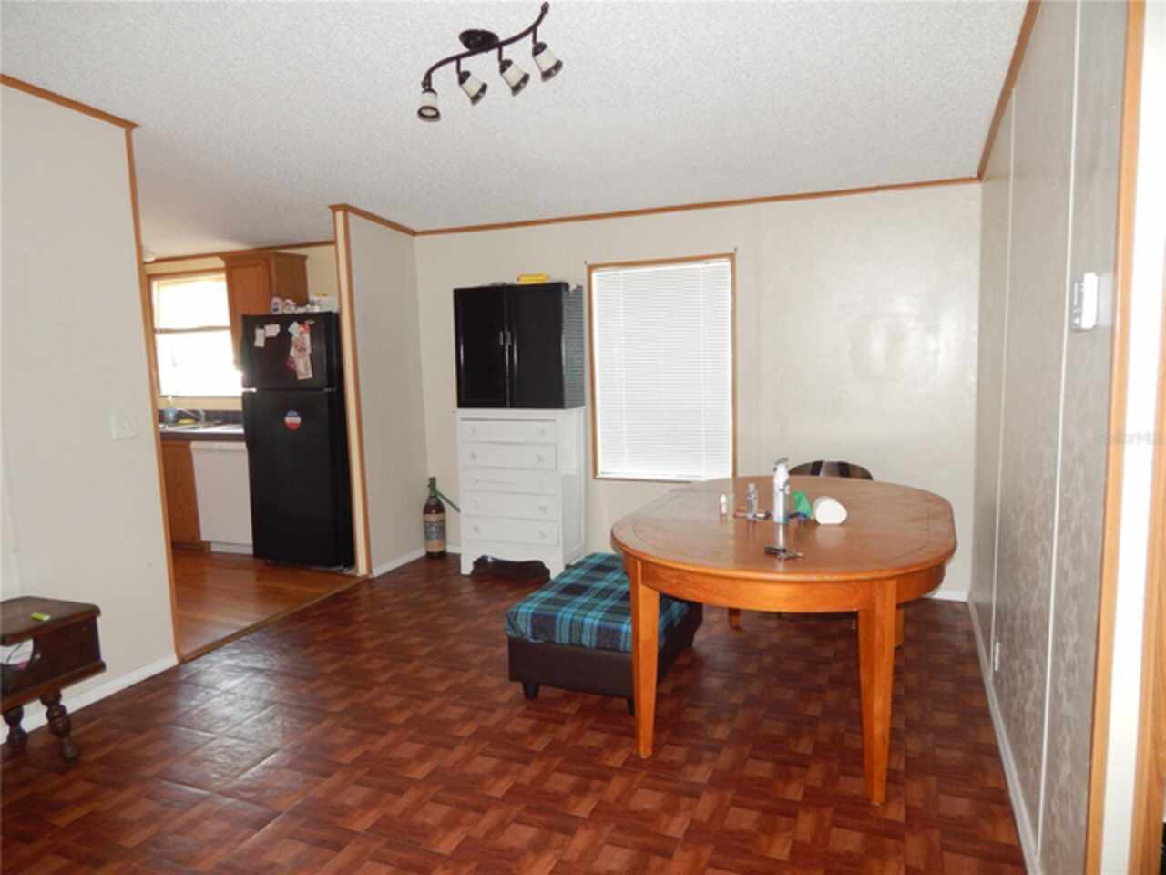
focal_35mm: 23
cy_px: 438
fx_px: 775
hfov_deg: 73.9
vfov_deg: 58.9
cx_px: 583
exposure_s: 1/30
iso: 200
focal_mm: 4
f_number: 3
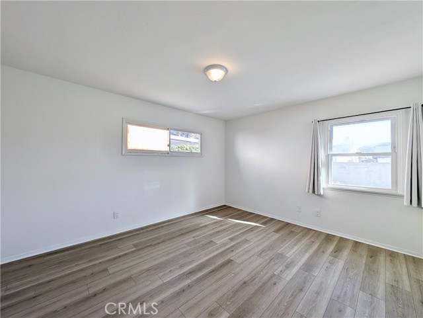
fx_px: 147
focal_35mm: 12
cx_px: 212
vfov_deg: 94.6
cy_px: 159
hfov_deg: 110.5
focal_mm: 2.23
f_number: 1.95
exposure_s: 1/189
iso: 40
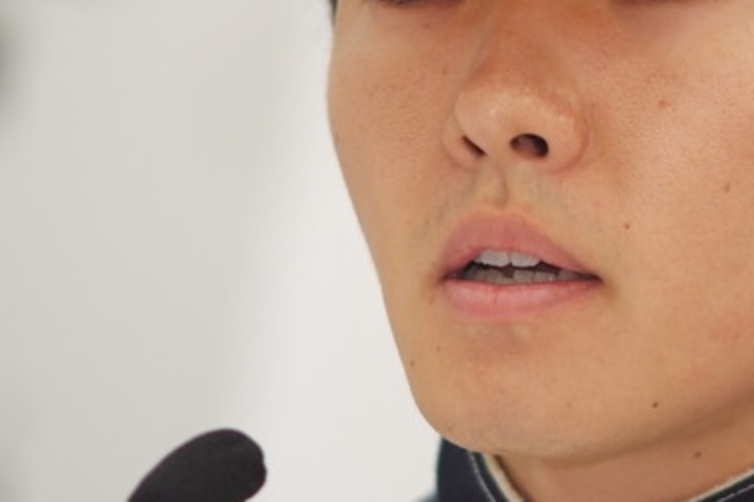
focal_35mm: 516
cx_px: 490
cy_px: 98
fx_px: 10802
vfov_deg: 2.7
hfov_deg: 4.0
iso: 800
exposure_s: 1/250
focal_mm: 180
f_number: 2.8
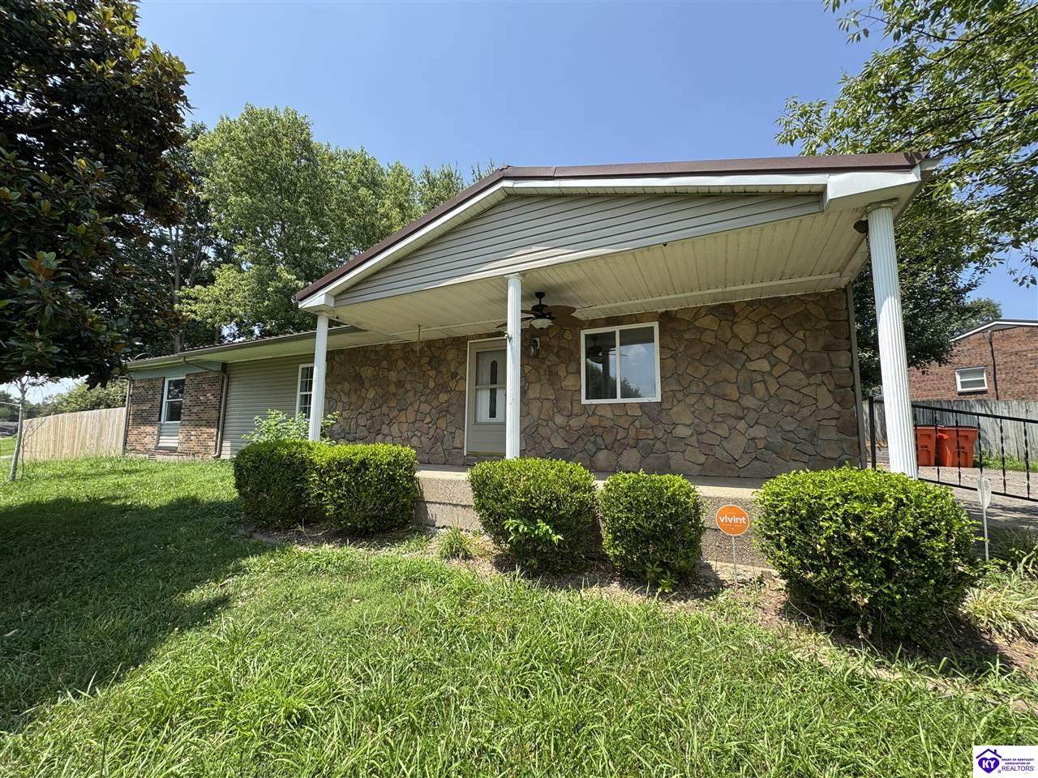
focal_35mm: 14
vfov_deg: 85.7
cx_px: 519
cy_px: 389
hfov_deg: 102.1
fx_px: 420
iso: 50
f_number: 2.2
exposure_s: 1/625
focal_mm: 2.22
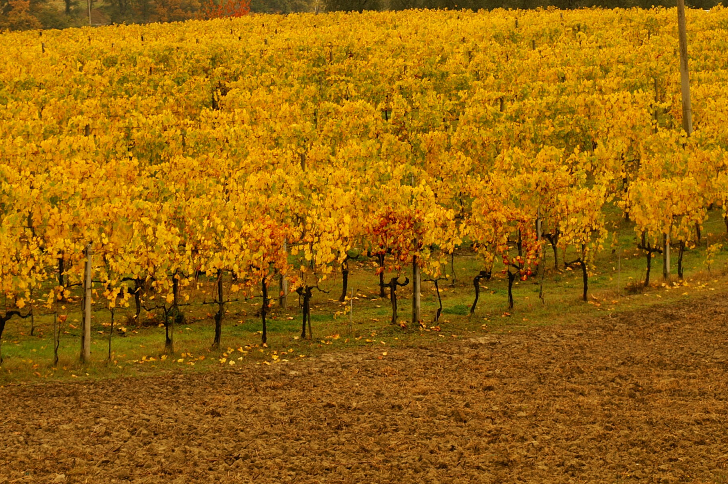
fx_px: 2566
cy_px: 168
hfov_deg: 16.1
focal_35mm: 127
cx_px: 260
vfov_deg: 10.8
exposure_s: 1/60
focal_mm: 60
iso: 100
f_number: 6.7
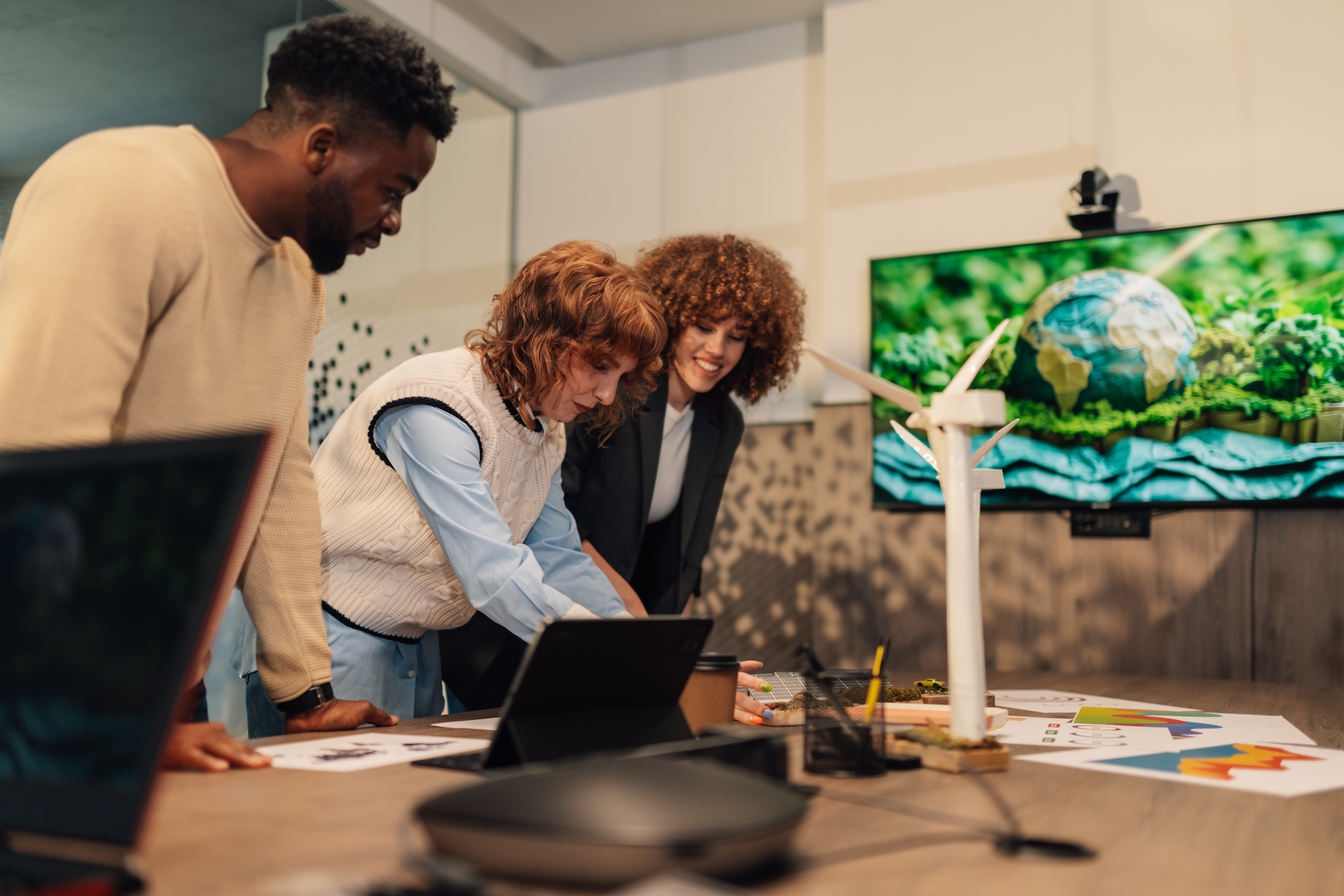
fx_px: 1307
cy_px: 448
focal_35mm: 35
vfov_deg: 37.9
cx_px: 672
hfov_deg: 54.4
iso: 160
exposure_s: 1/250
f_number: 1.4
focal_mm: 35
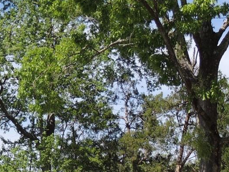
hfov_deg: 14.9
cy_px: 189
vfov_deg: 11.1
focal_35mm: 132
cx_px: 55
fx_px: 873
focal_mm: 7.6
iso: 100
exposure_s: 1/1000
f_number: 3.4
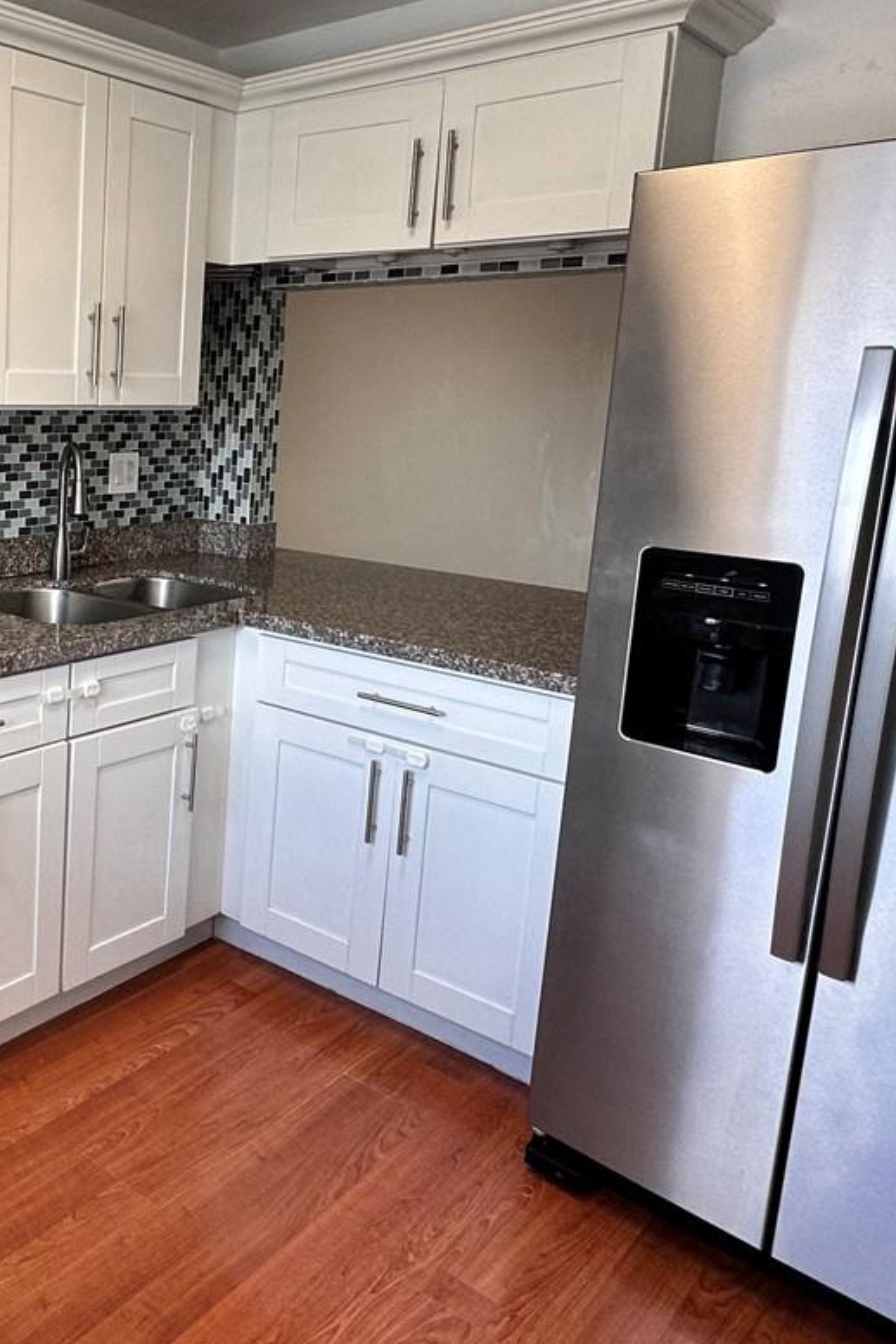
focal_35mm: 30
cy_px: 590
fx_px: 1120
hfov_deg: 39.1
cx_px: 21
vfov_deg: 61.7
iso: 125
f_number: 2.2
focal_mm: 2.22
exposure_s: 1/120
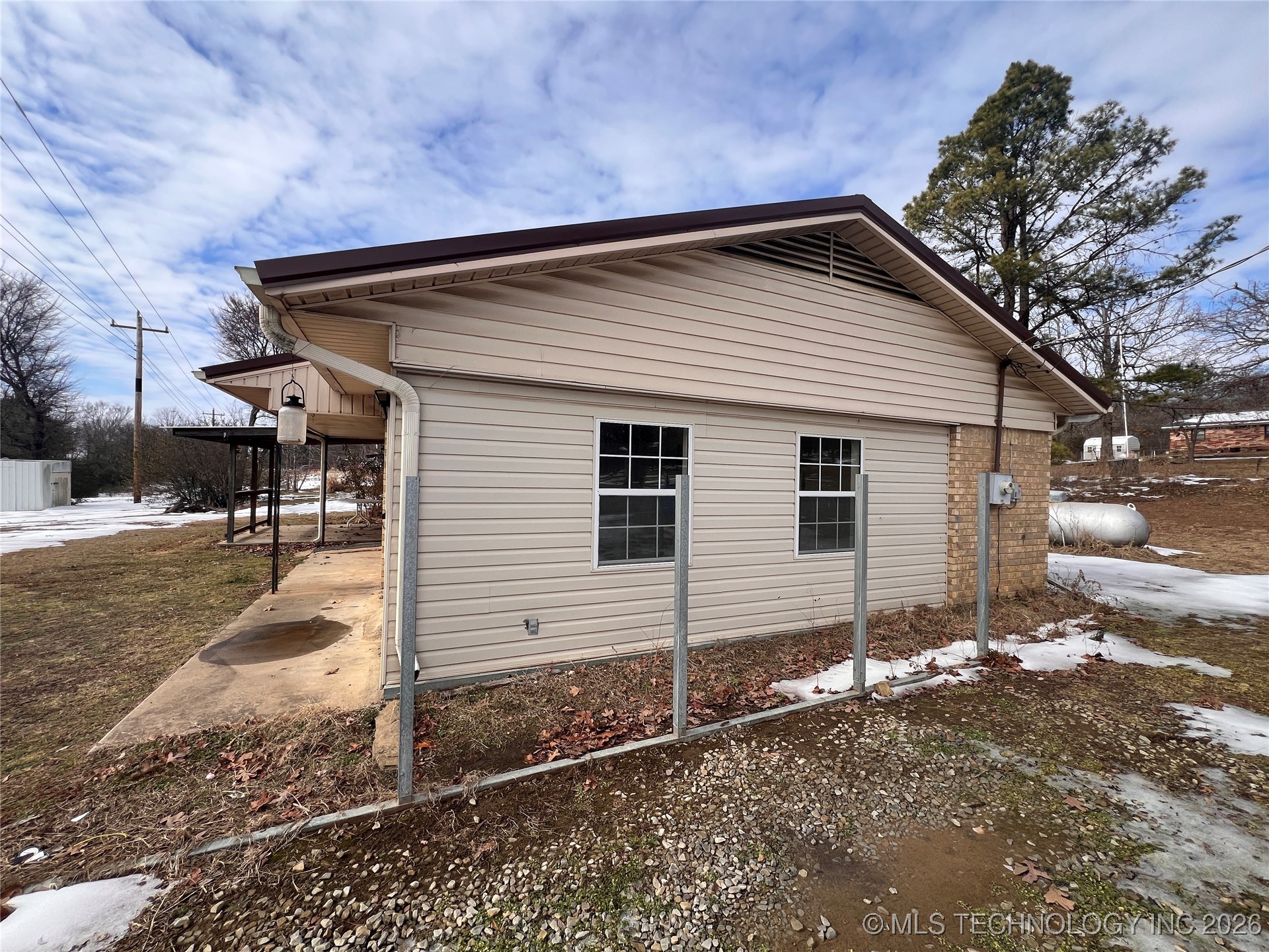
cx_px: 634
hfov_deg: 106.2
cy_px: 476
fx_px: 477
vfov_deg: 89.9
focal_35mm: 13
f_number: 1.8
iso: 32
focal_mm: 1.57
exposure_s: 1/1277
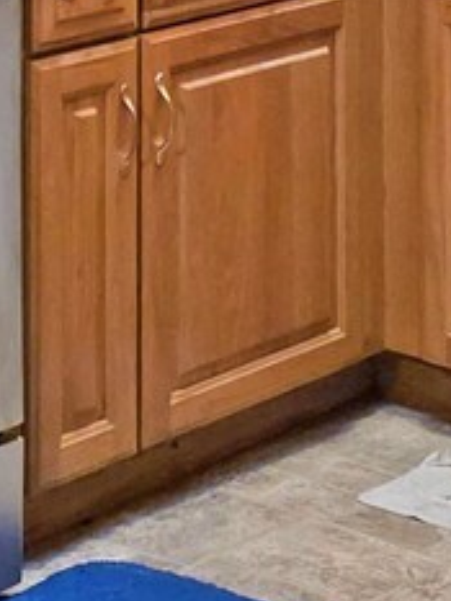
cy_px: -343
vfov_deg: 11.9
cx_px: 134
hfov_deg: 9.4
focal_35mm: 158
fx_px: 2742
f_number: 1.7
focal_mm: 6.25
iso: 1250
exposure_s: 1/120
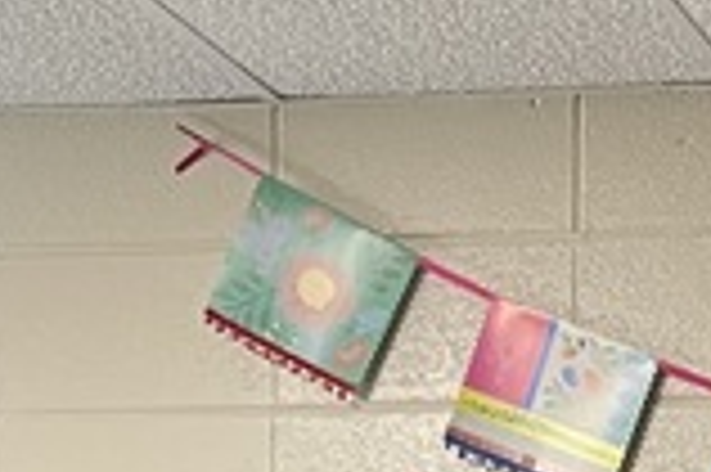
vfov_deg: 6.8
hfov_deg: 11.4
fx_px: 3453
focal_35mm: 175
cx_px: 981
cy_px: 1573
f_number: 1.6
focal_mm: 5.1
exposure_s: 1/60
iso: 250
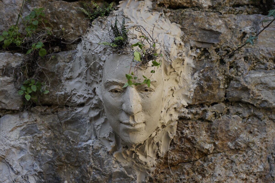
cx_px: 138
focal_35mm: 70
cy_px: 92
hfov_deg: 28.8
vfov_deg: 19.5
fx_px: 535
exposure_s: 1/160
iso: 320
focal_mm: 70
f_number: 5.6
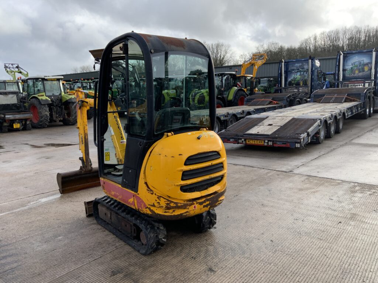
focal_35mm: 29
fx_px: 317
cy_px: 142
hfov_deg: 61.7
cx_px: 189
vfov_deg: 48.2
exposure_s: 1/627
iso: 16
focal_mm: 3
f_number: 1.8
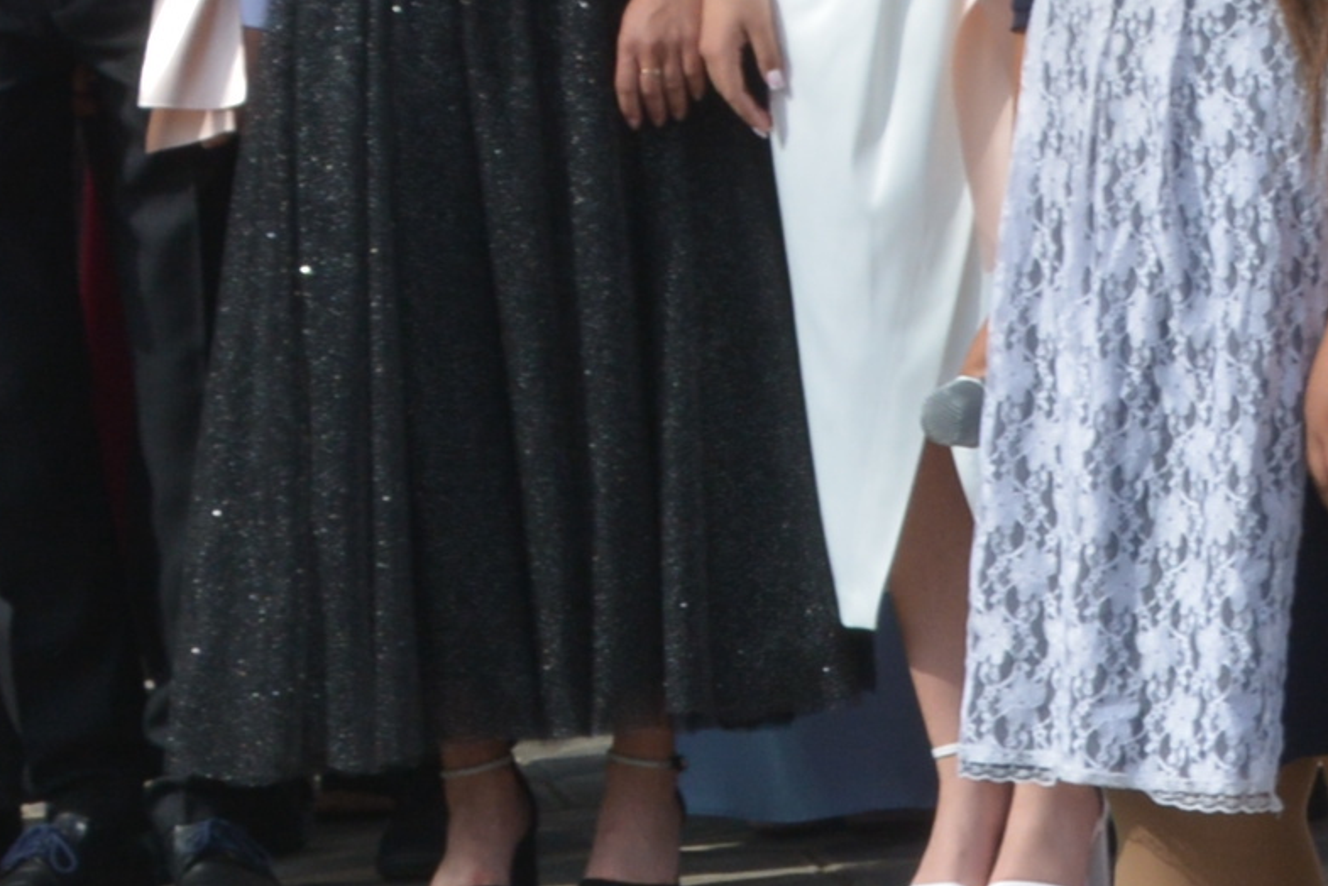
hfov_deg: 7.2
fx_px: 10148
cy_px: -264
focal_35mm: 275
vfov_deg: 5.0
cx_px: 2830
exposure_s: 1/320
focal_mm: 32
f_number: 9
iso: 250
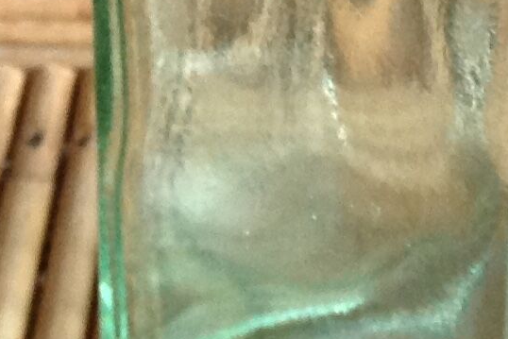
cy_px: -141
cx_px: 434
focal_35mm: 175
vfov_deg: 7.7
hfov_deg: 11.7
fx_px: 2470
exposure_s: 1/15
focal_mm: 4.28
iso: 160
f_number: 2.4
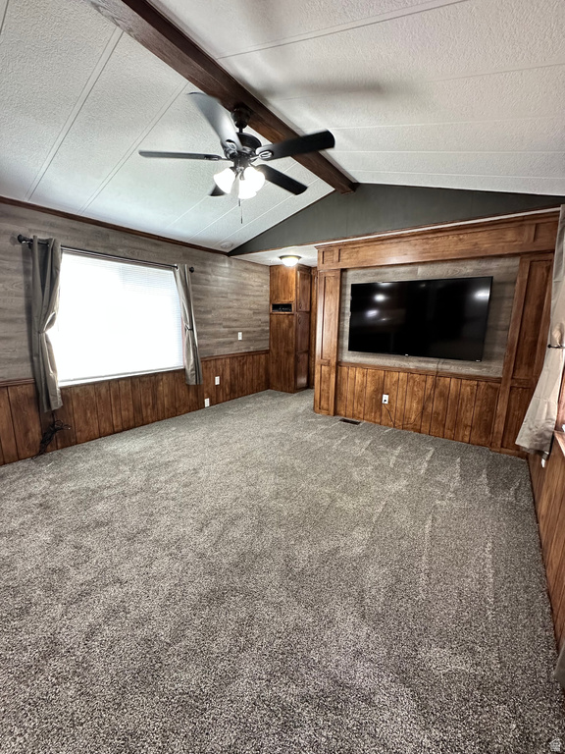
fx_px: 305
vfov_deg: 102.1
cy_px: 377
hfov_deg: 85.7
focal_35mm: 14
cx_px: 282
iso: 250
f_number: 2.2
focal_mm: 2.22
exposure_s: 1/60
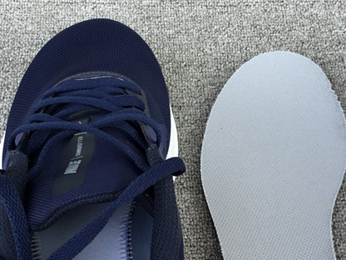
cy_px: 234
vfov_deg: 21.4
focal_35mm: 67
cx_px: 182
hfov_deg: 29.0
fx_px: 670
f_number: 2.4
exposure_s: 1/141
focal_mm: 3.3
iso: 25
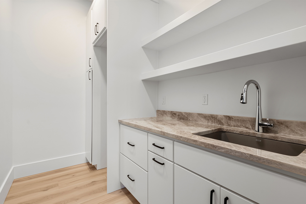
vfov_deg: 70.4
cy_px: 102
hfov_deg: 93.3
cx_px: 153
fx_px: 144
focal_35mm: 17
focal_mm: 17
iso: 640
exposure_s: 1/5
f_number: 8
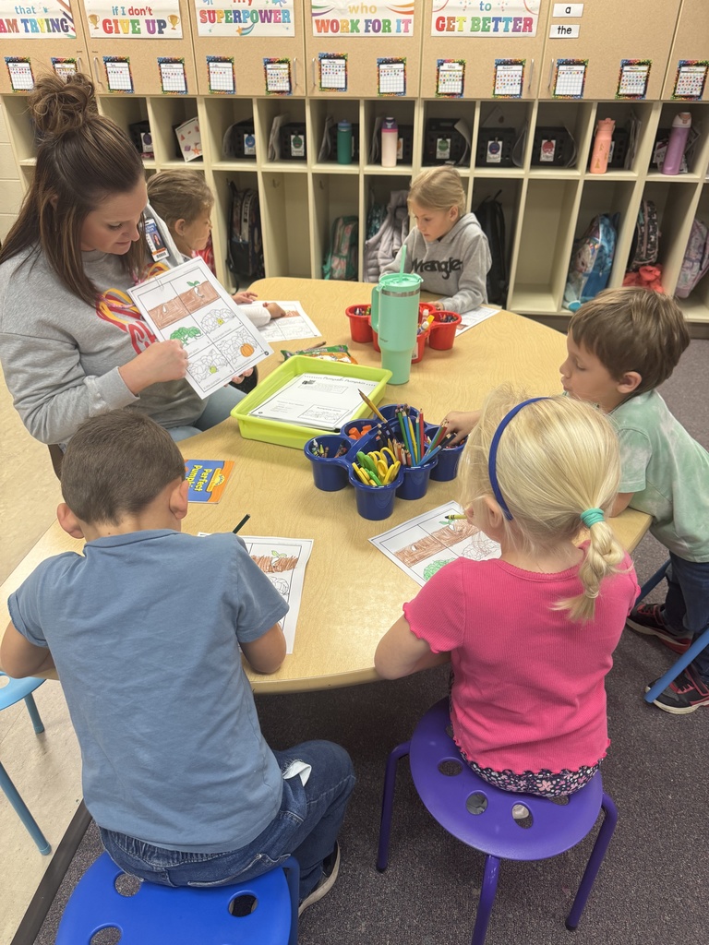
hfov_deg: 56.8
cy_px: 472
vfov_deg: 71.6
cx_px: 354
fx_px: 655
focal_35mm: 24
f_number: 1.78
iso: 125
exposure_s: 1/60
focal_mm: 6.76
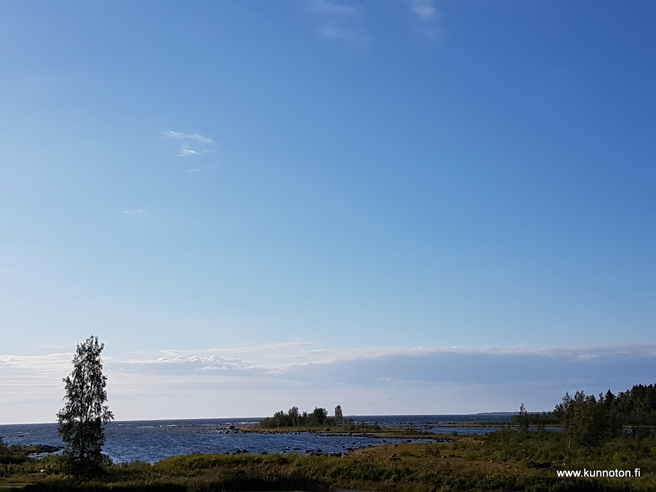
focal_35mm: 26
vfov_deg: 53.1
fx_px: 493
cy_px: 246
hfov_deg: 67.3
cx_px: 328
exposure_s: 1/4400
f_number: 1.7
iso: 40
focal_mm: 4.2
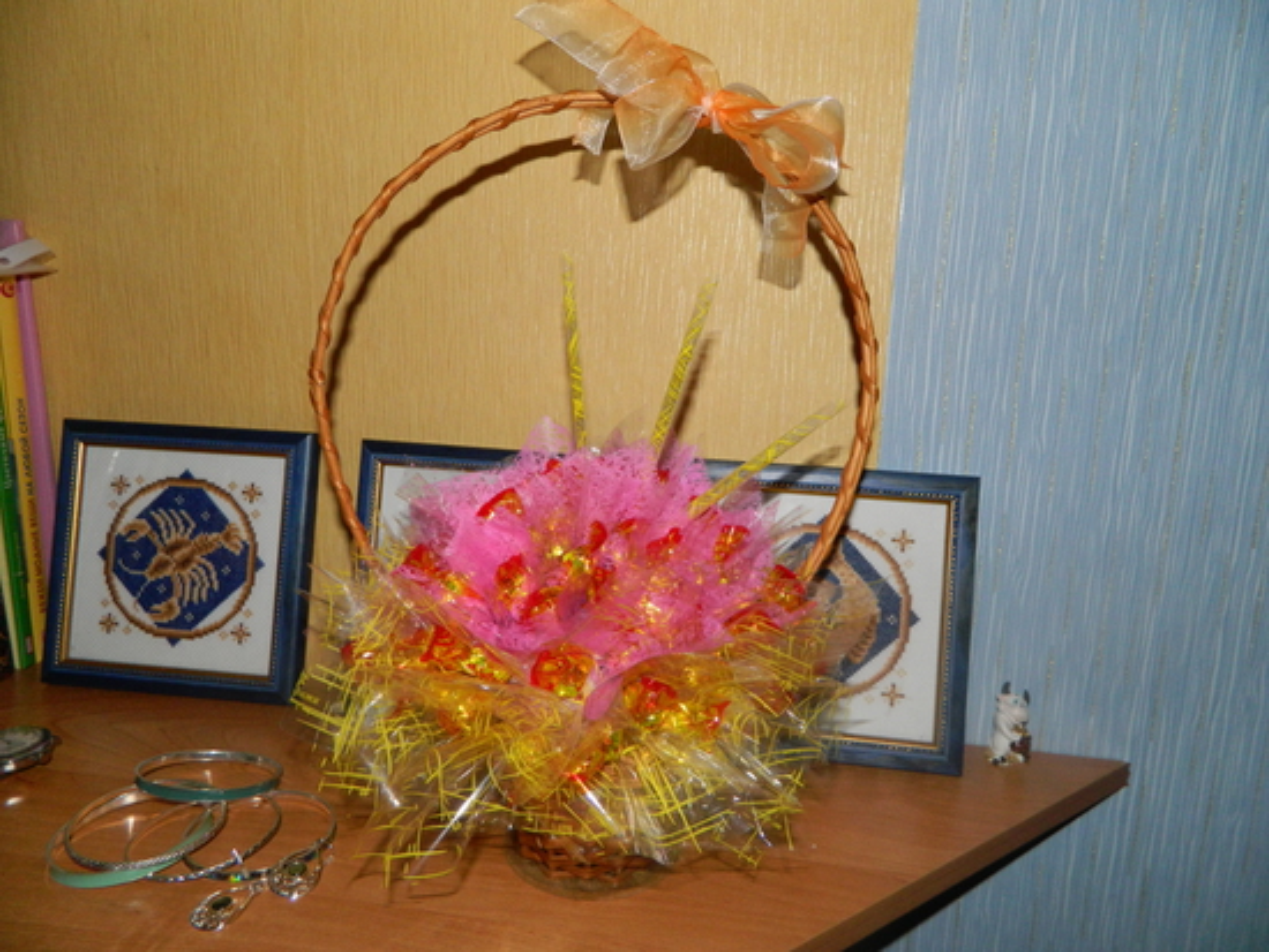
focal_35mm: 25
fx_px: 917
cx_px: 634
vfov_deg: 54.9
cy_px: 476
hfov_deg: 69.4
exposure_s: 1/30
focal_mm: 4.5
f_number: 3.1
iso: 200
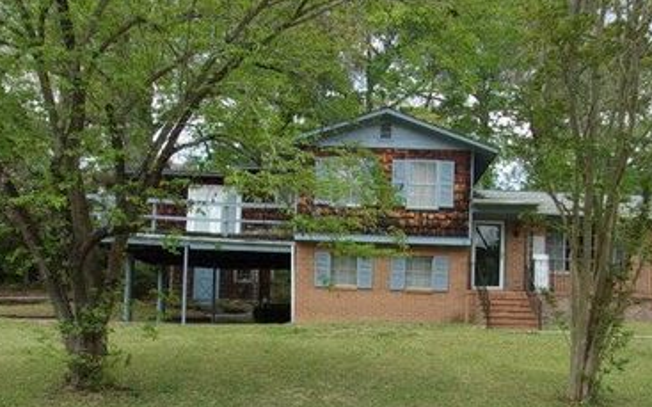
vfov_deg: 32.0
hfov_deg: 50.2
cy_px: 319
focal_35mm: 39
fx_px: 693
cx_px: 375
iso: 80
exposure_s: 1/400
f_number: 3
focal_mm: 4.9
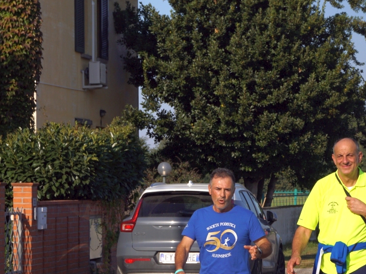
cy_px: 223
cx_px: 342
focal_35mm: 166
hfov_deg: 11.8
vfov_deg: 8.9
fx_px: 1755
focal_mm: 55
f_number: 13
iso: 100
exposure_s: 1/250
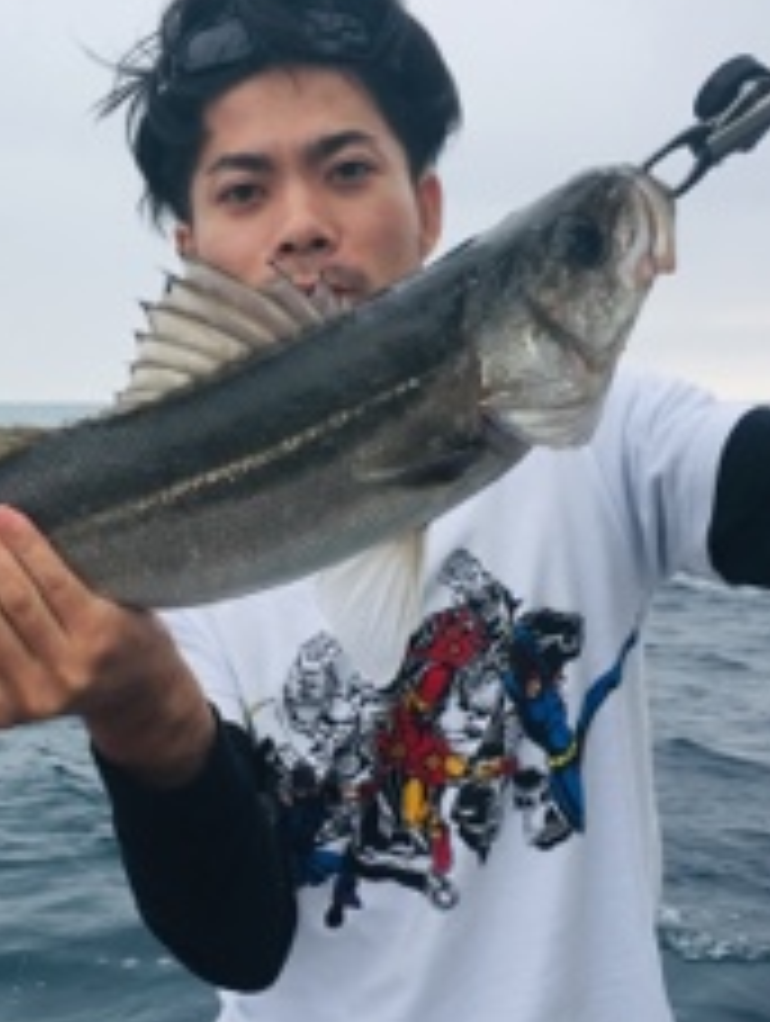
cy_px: 540
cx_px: 144
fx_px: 1508
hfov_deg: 28.0
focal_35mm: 51
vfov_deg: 37.4
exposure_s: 1/425
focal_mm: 4.15
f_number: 2.2
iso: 25
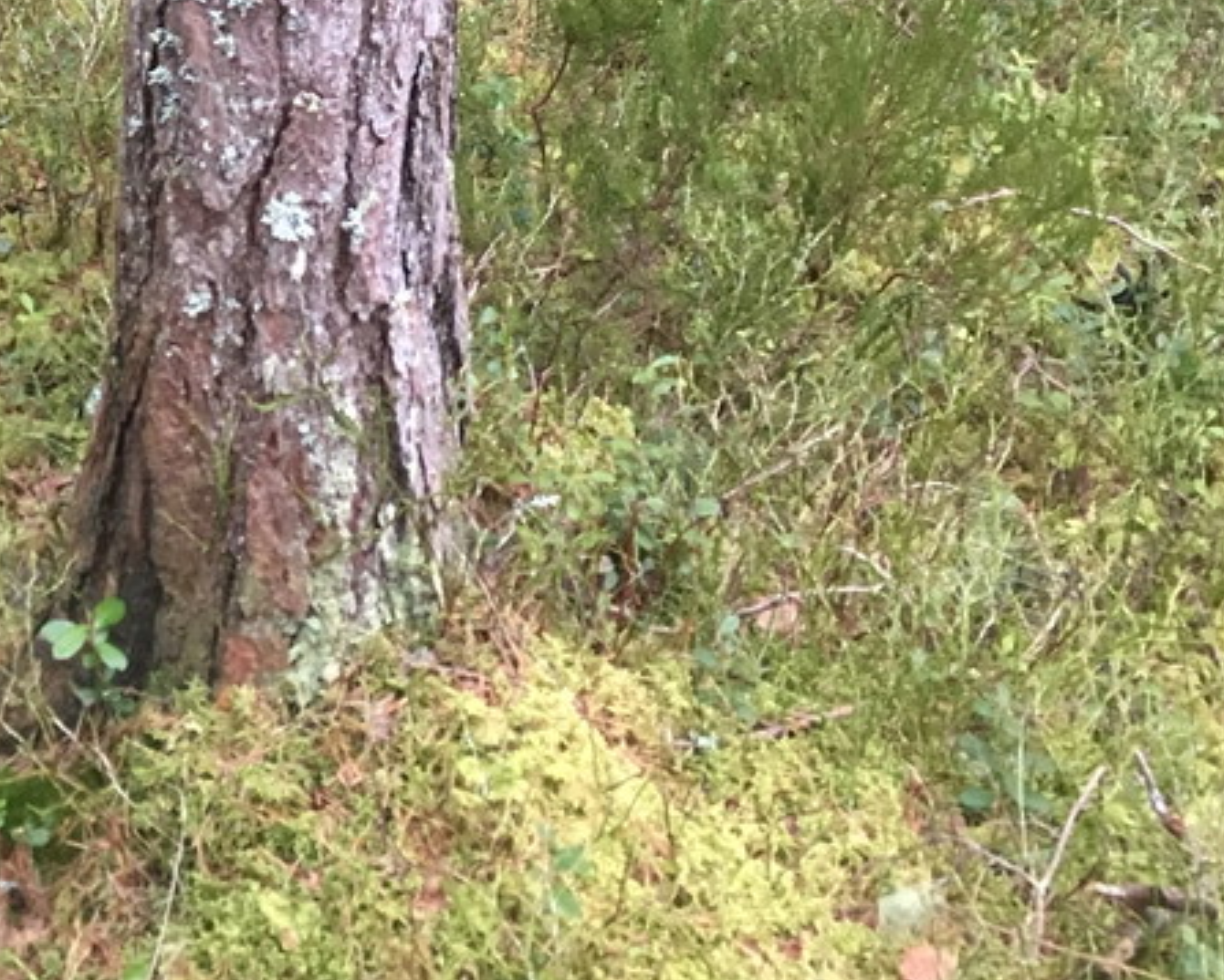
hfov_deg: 22.9
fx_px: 2936
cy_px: -586
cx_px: 79
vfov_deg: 16.8
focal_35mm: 81
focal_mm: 4.15
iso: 160
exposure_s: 1/33
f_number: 2.2
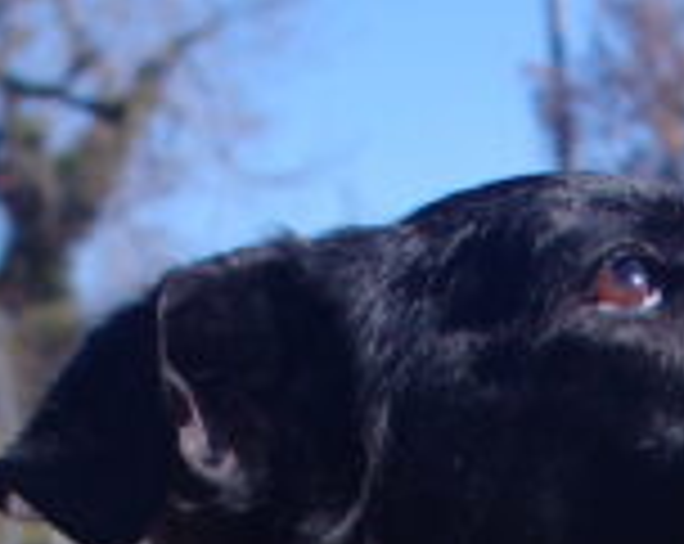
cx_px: 454
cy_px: 1407
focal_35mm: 257
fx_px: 5193
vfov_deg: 5.7
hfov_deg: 7.5
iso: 200
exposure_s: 1/500
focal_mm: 24.38
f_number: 5.6
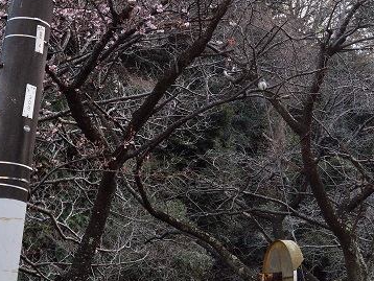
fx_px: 670
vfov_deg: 23.4
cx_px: 288
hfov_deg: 30.6
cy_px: 60
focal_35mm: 62
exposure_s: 1/250
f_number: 8
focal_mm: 22
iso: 400
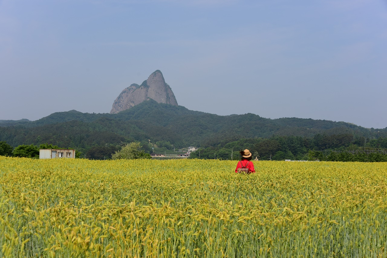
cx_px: 194
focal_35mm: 44
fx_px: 473
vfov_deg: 30.5
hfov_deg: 44.5
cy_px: 129
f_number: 8
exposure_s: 1/320
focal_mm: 44
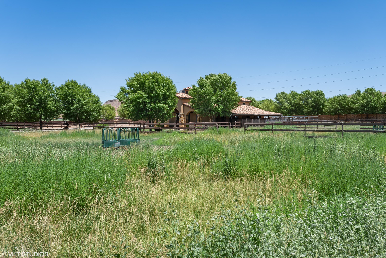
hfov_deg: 58.7
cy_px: 129
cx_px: 193
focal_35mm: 32
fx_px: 343
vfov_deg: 41.1
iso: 100
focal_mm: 32
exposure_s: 1/250
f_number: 8
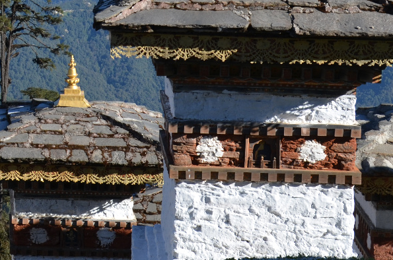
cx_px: -77
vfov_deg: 12.0
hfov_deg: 17.3
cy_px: 23
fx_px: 1231
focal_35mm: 113
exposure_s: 1/250
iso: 160
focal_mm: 28
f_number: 8
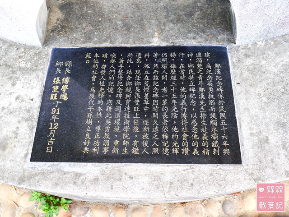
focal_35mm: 30
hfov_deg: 59.9
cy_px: 108
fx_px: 251
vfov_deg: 46.9
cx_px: 144
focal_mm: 15
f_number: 2.5
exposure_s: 1/250
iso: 160
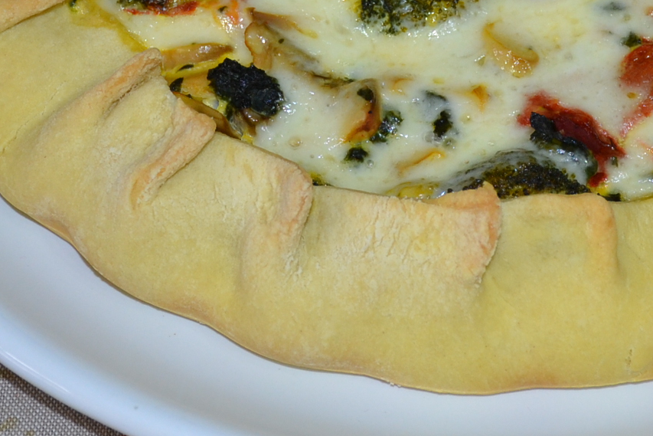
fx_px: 2794
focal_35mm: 154
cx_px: 504
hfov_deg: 13.3
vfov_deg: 8.8
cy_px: -38
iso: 560
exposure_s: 1/60
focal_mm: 38
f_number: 4.2
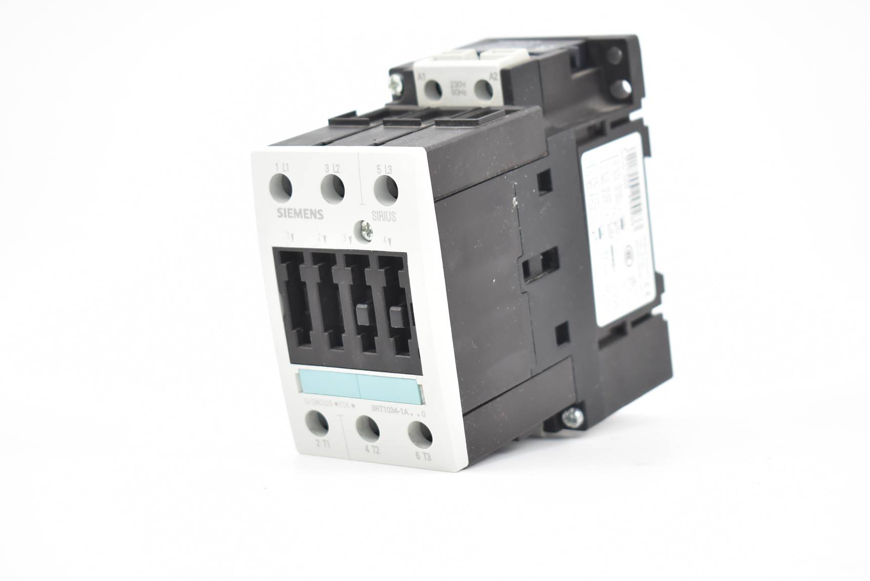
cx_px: 454
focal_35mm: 87
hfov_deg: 23.4
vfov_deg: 15.7
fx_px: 2104
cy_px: 258
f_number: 5.3
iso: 720
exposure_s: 1/80
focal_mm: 46
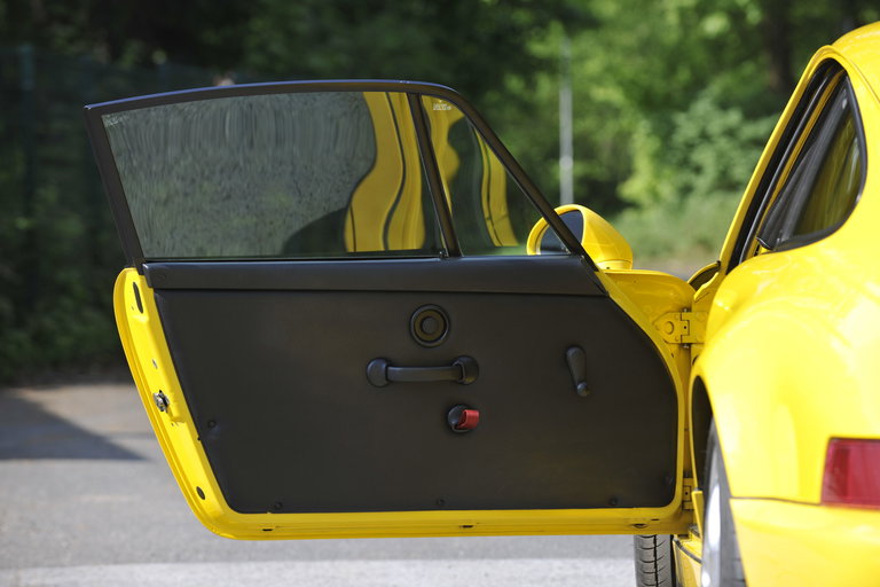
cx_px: 440
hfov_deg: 12.8
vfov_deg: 8.6
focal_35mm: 160
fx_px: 3911
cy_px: 294
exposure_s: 1/250
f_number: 4.5
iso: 100
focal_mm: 160
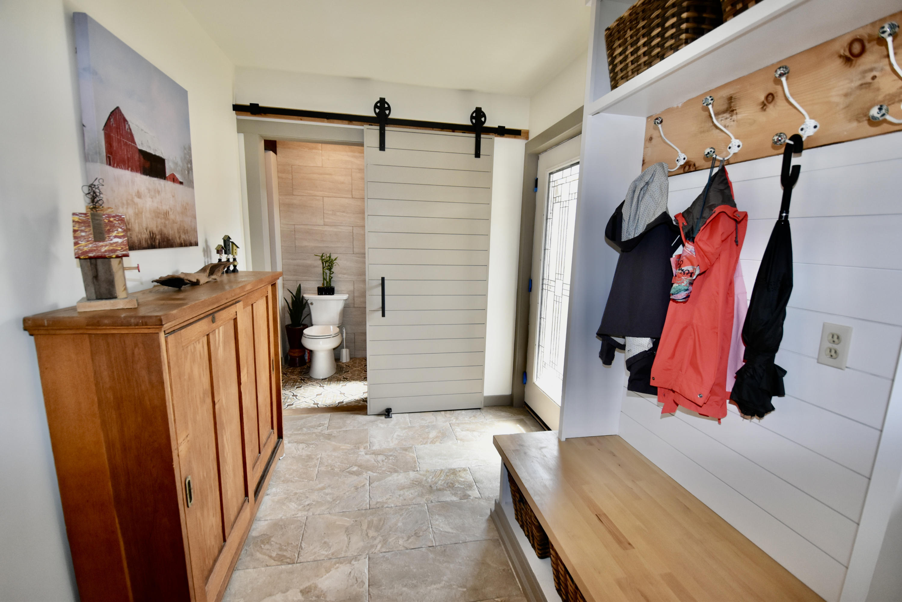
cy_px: 301
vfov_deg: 77.3
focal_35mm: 15
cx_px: 451
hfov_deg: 100.4
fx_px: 376
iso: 800
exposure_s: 1/80
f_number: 4.5
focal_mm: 10
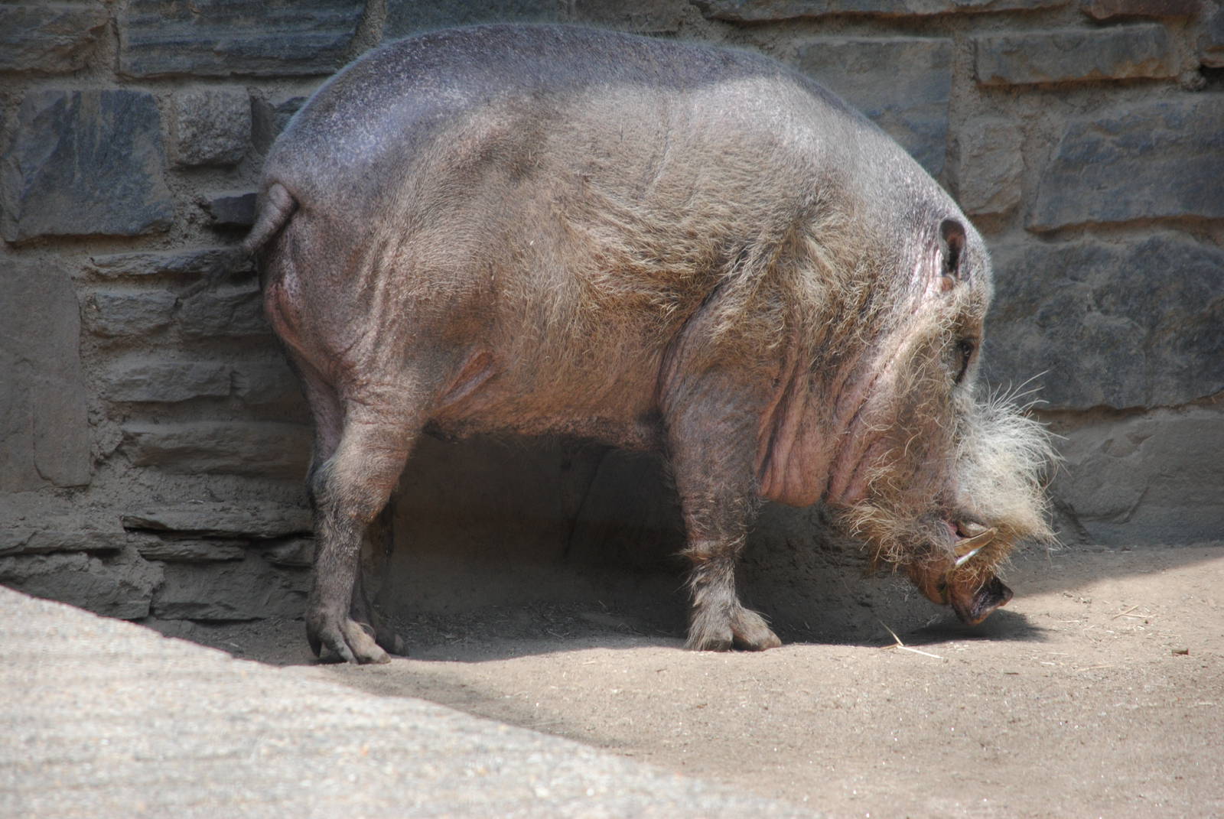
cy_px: 410
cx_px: 612
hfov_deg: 4.6
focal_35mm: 450
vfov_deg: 3.1
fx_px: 15318
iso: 320
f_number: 5.6
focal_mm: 300
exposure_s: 1/500
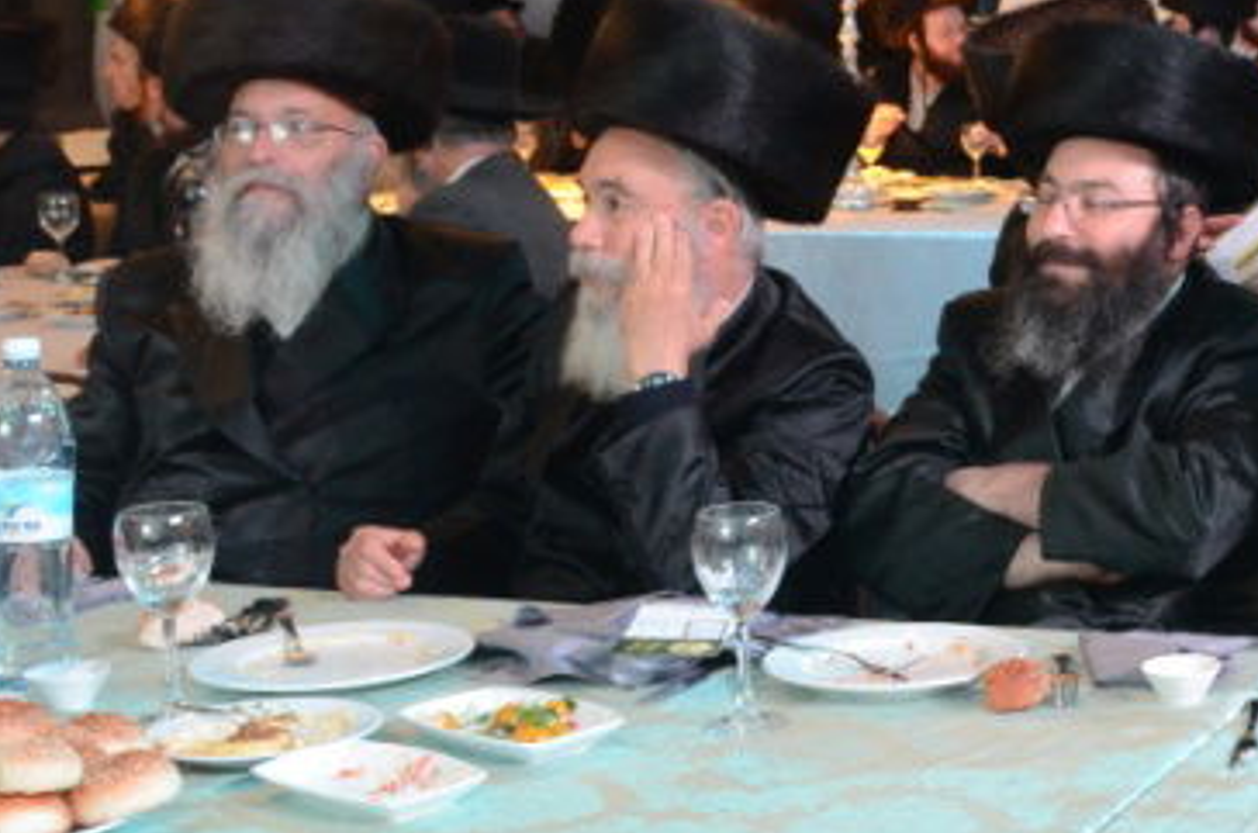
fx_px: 2650
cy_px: 131
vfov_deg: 17.7
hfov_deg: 23.0
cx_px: 1742
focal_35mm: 76
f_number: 5.6
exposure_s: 1/15
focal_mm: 18
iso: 1600
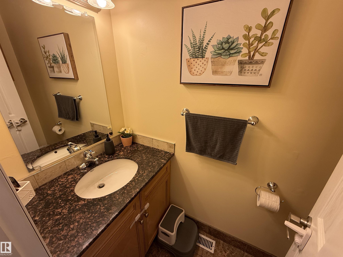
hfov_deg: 102.1
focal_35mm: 14
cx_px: 172
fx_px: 139
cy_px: 128
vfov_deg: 85.7
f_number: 2.2
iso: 125
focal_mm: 2.22
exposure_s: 1/120
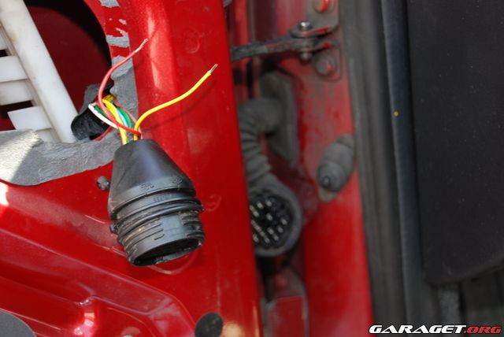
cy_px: 168
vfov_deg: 19.0
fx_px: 1009
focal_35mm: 72
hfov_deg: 28.0
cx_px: 252
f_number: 4.8
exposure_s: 1/60
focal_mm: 48
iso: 250
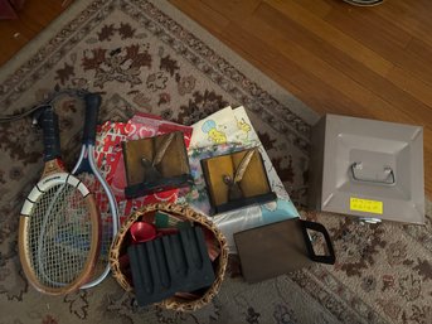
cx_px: 216
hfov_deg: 71.6
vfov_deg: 56.8
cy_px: 162
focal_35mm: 24
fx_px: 299
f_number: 1.78
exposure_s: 1/30
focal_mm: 6.86
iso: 1250
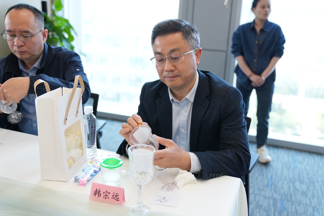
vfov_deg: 37.9
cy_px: 108
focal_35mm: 35
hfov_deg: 54.4
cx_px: 162
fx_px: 315
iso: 400
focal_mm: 35
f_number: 2.8
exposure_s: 1/200
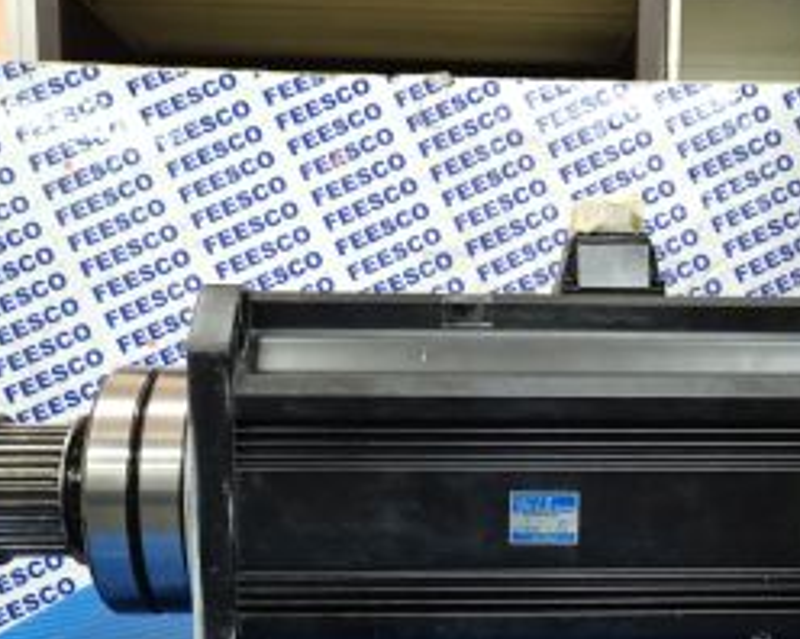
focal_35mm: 41
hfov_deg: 44.4
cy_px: 465
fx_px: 970
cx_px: 503
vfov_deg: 35.8
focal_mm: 5.58
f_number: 1.8
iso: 1000
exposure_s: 1/33.3
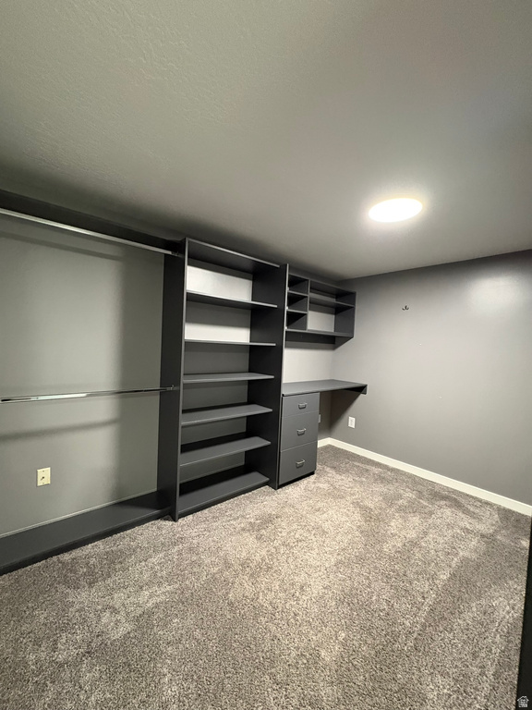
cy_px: 355
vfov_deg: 102.1
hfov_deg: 85.7
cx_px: 266
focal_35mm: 14
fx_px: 287
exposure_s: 1/40
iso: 1000
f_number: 2.2
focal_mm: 2.22
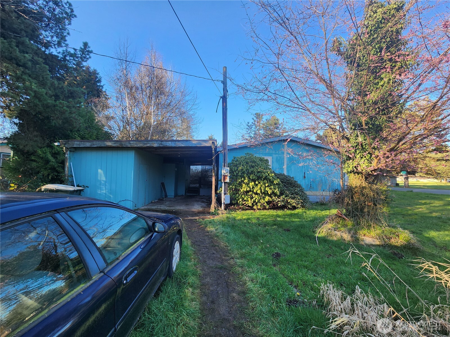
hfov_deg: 106.2
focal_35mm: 13
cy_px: 168
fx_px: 169
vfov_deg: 89.9
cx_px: 225
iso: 50
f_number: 2.2
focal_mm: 2.2
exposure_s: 1/210
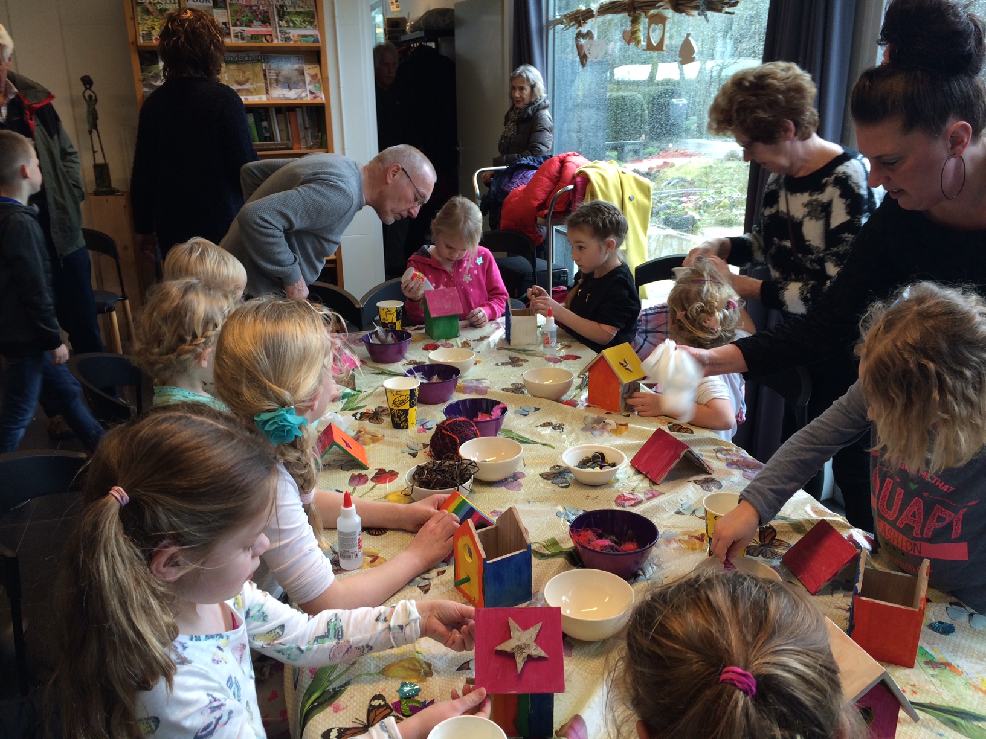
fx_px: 826
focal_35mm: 29
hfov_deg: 61.7
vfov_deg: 48.2
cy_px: 370
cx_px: 493
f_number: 2.2
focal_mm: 4.15
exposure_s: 1/50
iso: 50
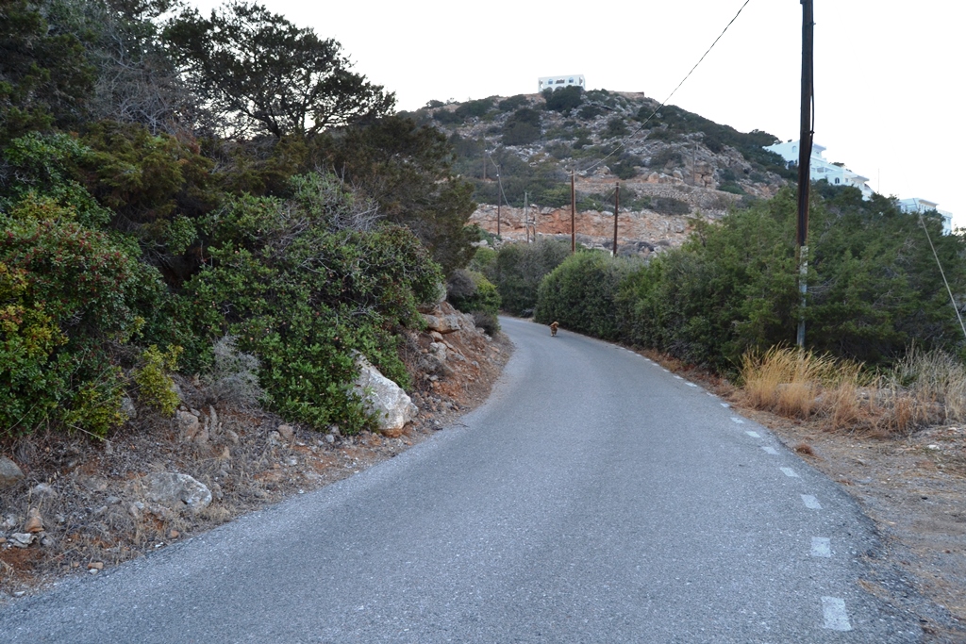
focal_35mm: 27
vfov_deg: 47.9
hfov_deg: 67.4
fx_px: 725
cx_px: 483
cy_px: 322
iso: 250
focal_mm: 18
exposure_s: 1/125
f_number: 5.6
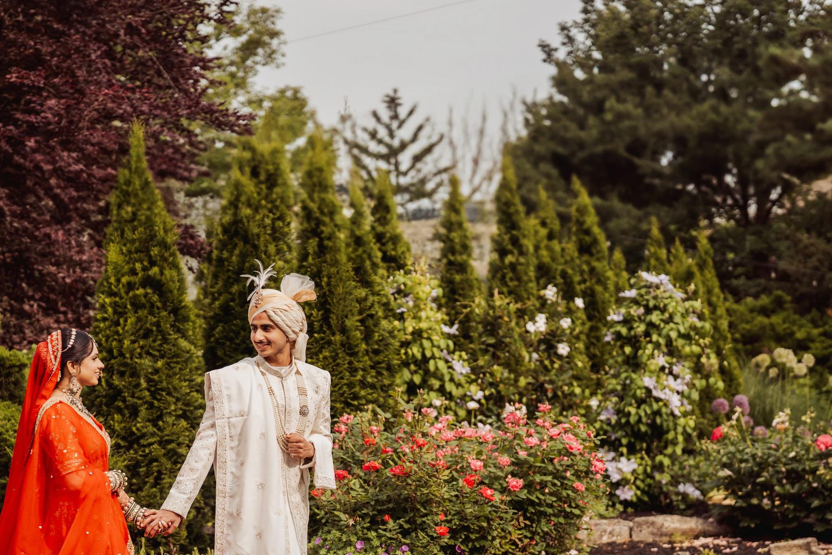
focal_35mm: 73
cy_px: 405
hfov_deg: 27.7
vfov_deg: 18.6
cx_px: 380
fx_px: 1687
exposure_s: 1/4000
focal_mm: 50
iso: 100
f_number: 2
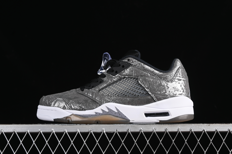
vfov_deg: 18.2
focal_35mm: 75
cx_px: 116
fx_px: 483
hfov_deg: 27.0
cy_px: 77
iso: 125
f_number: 7.1
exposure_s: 1/125
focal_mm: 50
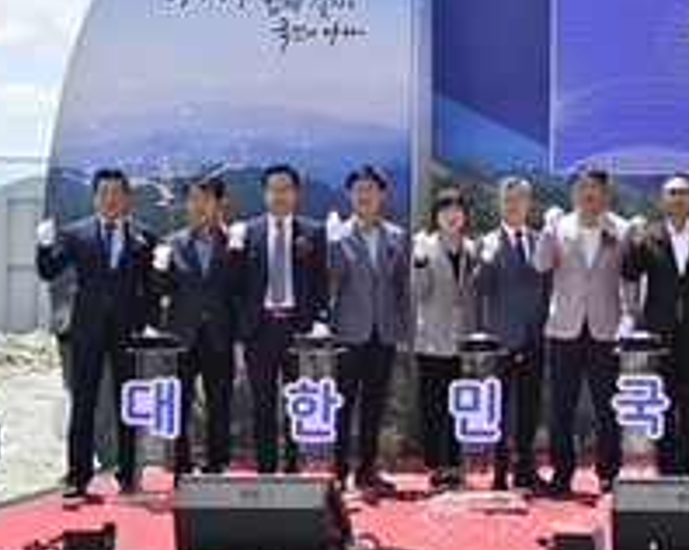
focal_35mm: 114
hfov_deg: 16.0
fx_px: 2322
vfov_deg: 13.4
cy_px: 129
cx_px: 884
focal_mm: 40
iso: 160
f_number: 8
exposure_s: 1/400
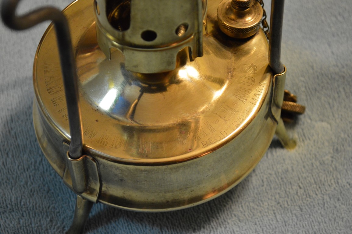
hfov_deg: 24.6
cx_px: 176
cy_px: 117
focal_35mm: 82
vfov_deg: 16.5
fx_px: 806
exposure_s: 1/60
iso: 1600
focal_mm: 55
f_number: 5.6
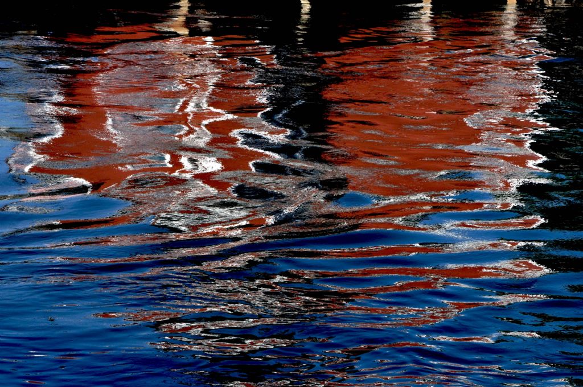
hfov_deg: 17.1
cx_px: 292
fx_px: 1941
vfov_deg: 11.4
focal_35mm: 120
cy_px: 194
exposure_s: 1/400
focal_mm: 80
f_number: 13
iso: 200
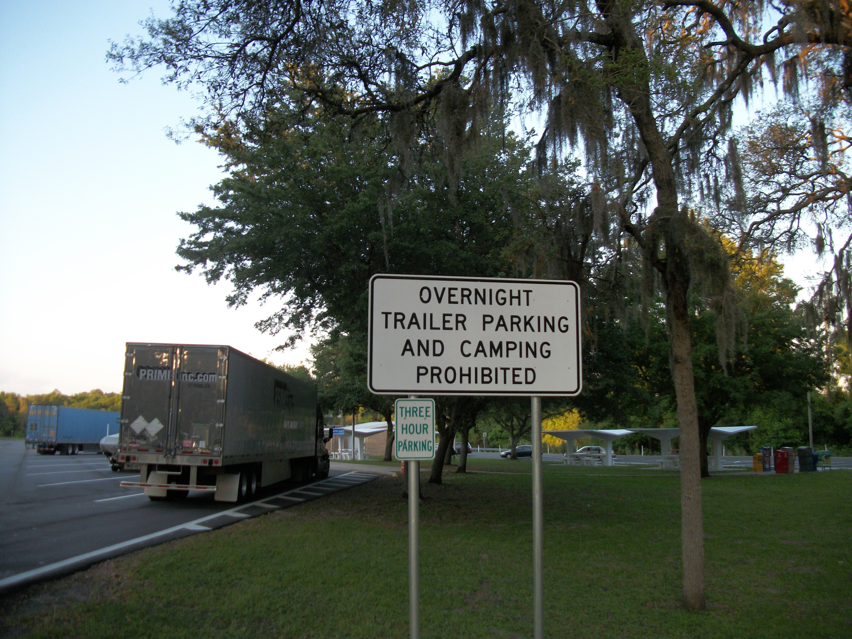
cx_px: 426
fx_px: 788
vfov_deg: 44.2
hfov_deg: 56.8
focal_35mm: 32
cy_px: 320
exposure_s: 1/125
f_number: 2.9
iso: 80
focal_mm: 5.7
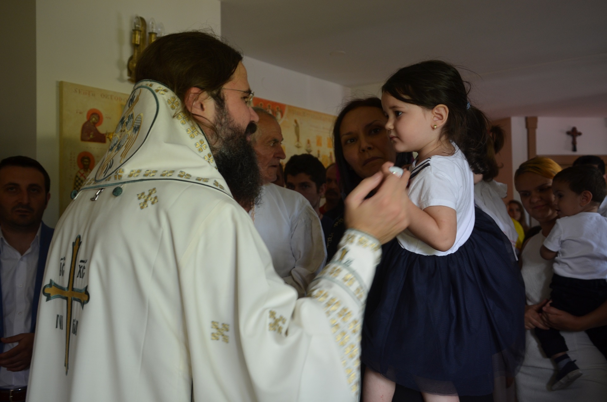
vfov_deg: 34.1
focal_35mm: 39
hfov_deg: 49.6
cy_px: 201
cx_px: 304
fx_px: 656
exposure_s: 1/80
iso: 400
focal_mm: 26
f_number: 4.5
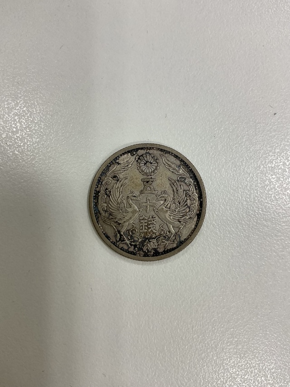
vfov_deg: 61.7
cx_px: 145
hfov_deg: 48.2
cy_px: 194
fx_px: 324
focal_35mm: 29
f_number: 1.8
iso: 32
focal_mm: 3
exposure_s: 1/100
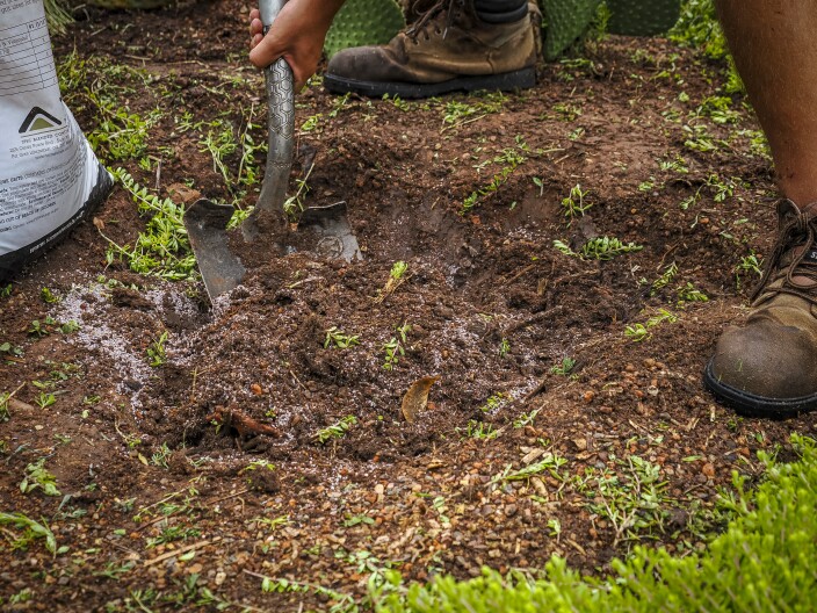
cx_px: 408
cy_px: 306
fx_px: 1511
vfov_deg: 22.9
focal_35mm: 64
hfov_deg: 30.3
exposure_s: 1/400
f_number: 4
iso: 200
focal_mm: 32
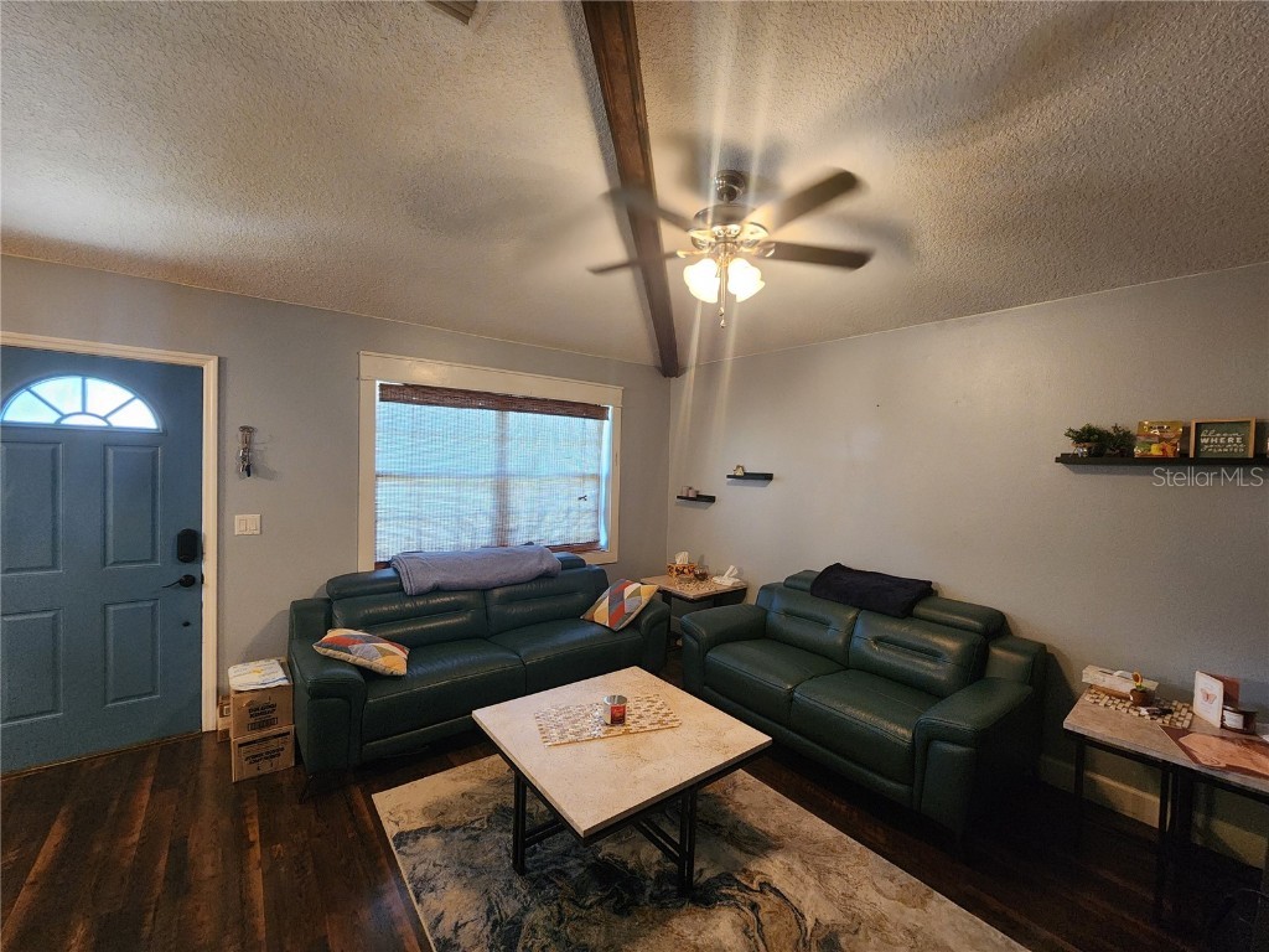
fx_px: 477
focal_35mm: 13
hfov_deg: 106.2
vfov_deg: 89.9
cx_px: 634
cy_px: 476
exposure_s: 1/30
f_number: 2.2
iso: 400
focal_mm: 2.2
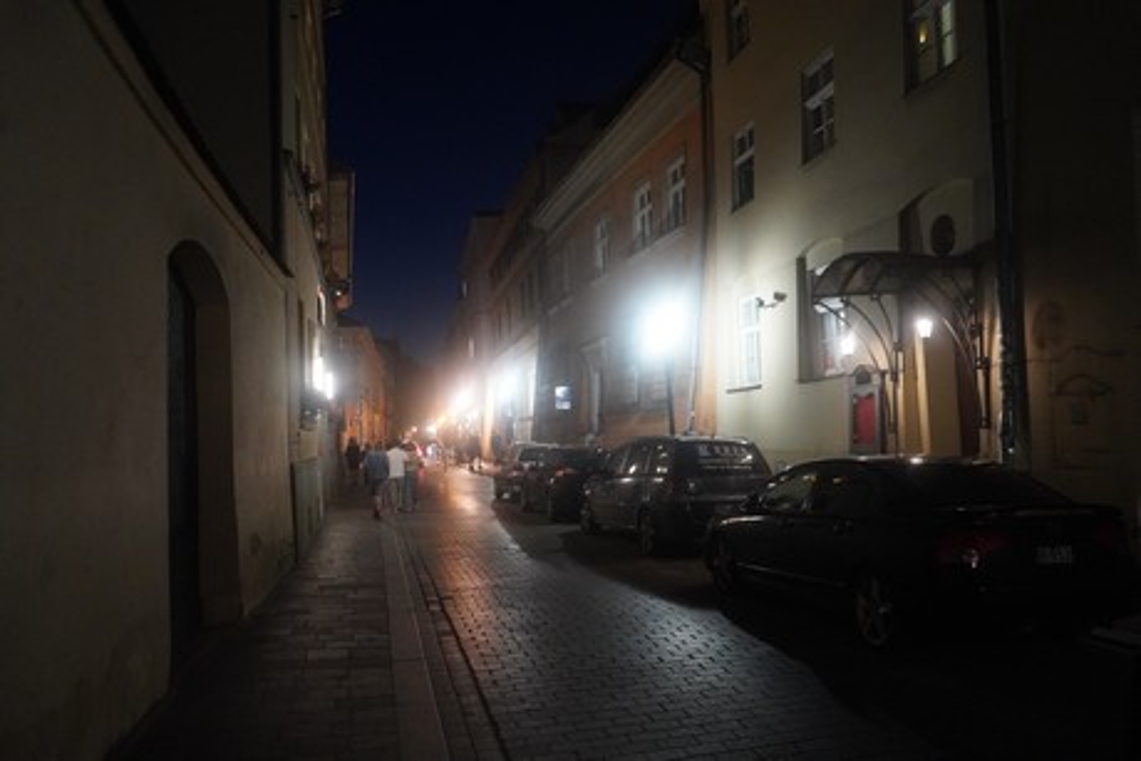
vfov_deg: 46.4
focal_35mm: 28
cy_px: 380
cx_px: 570
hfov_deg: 65.5
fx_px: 888
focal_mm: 28
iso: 12800
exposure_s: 1/100
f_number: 3.5
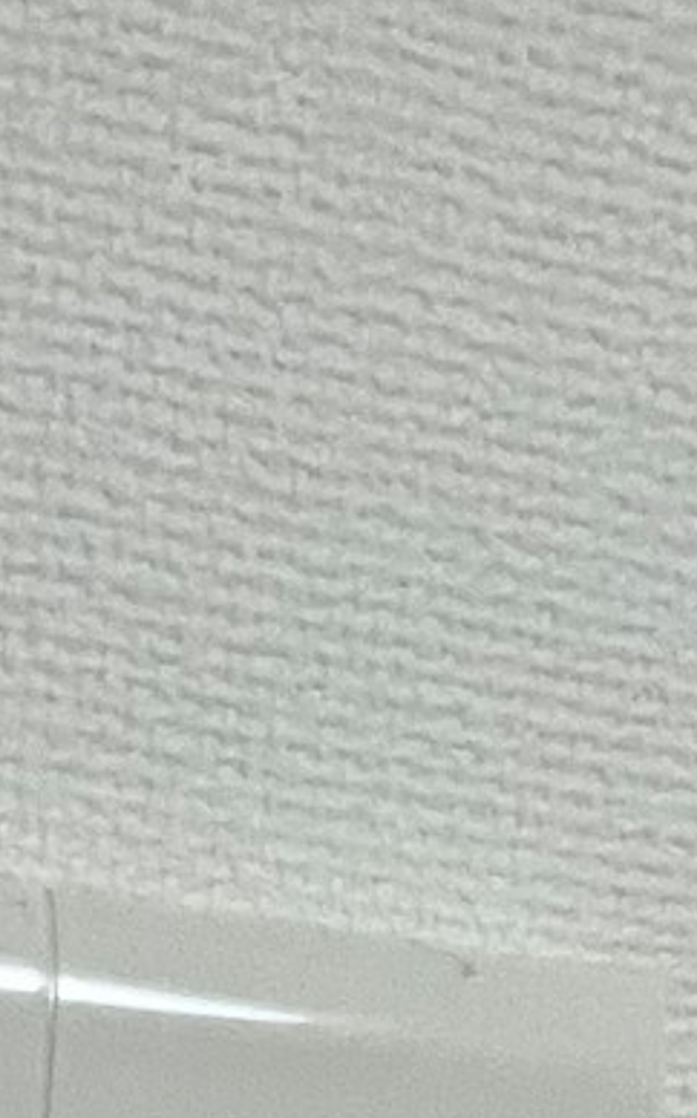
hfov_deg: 15.1
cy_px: 2357
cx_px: -92
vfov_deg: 16.8
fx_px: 2557
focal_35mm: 84
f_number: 2.4
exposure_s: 1/100
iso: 250
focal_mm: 1.55
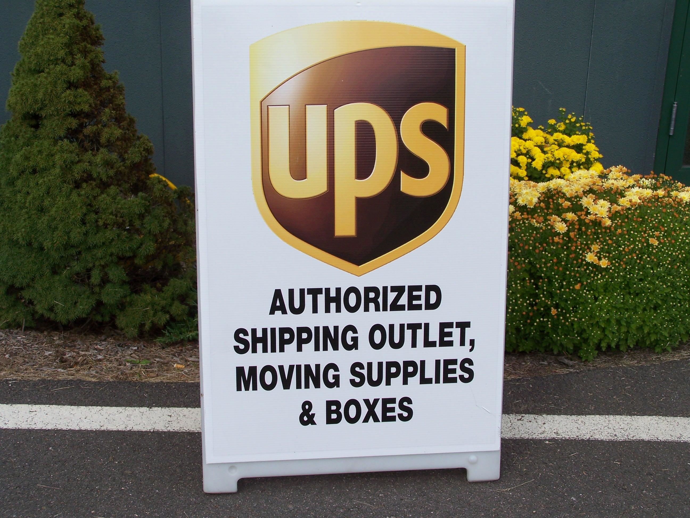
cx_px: 345
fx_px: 1176
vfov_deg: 24.8
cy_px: 259
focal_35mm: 59
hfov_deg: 32.7
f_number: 4.5
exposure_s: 1/400
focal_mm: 9.8
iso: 64
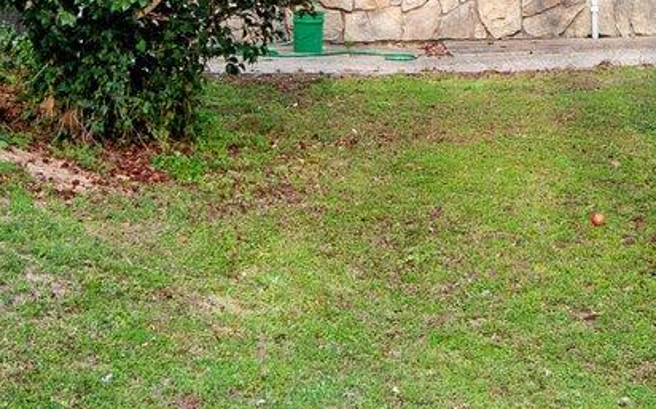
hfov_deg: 25.4
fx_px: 1447
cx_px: 424
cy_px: -294
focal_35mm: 81
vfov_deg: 14.4
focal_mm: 16
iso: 400
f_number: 7.1
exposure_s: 1/200
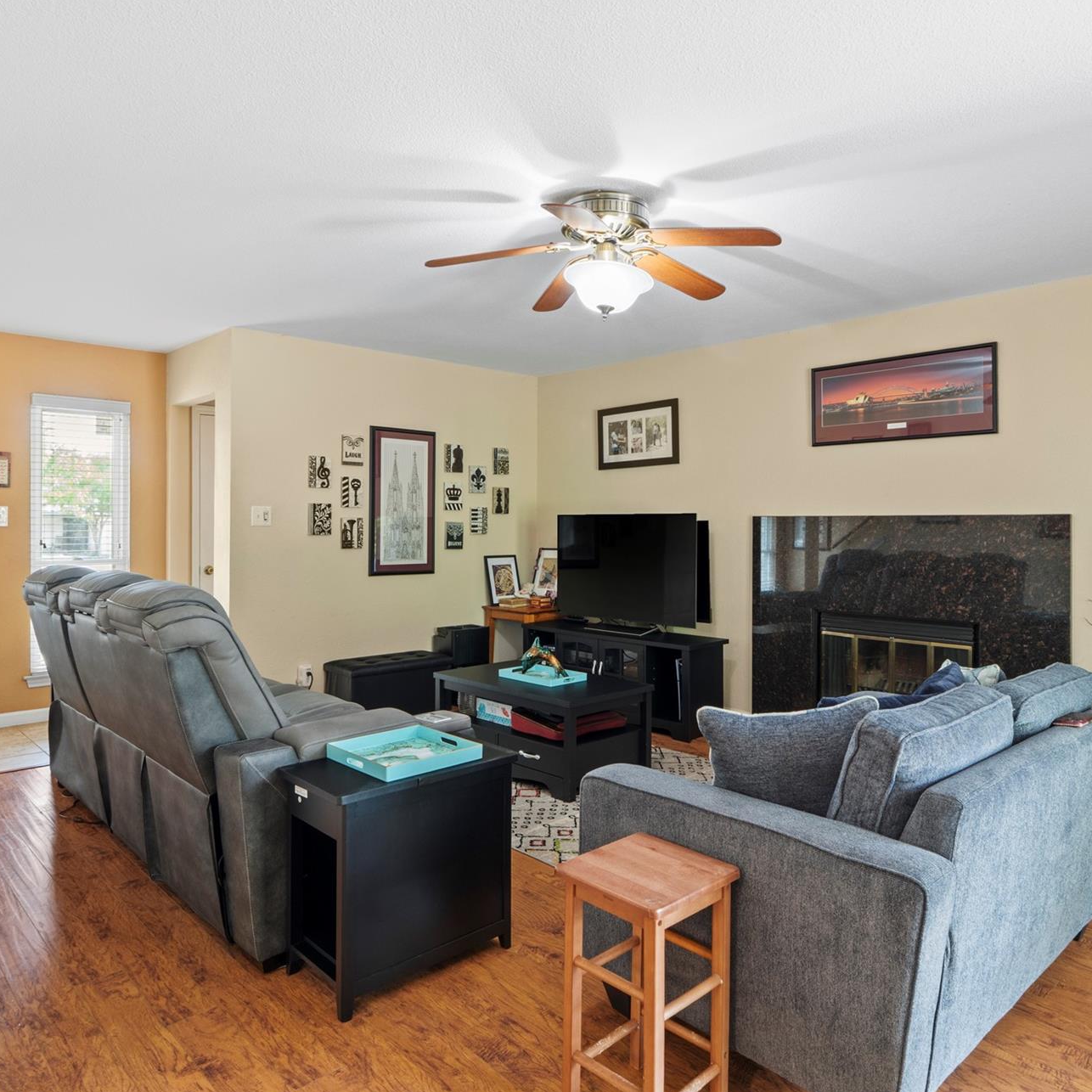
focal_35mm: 23
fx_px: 833
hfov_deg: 66.4
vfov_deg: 66.5
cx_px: 576
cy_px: 542
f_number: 11
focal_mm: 11.5
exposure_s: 5
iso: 250
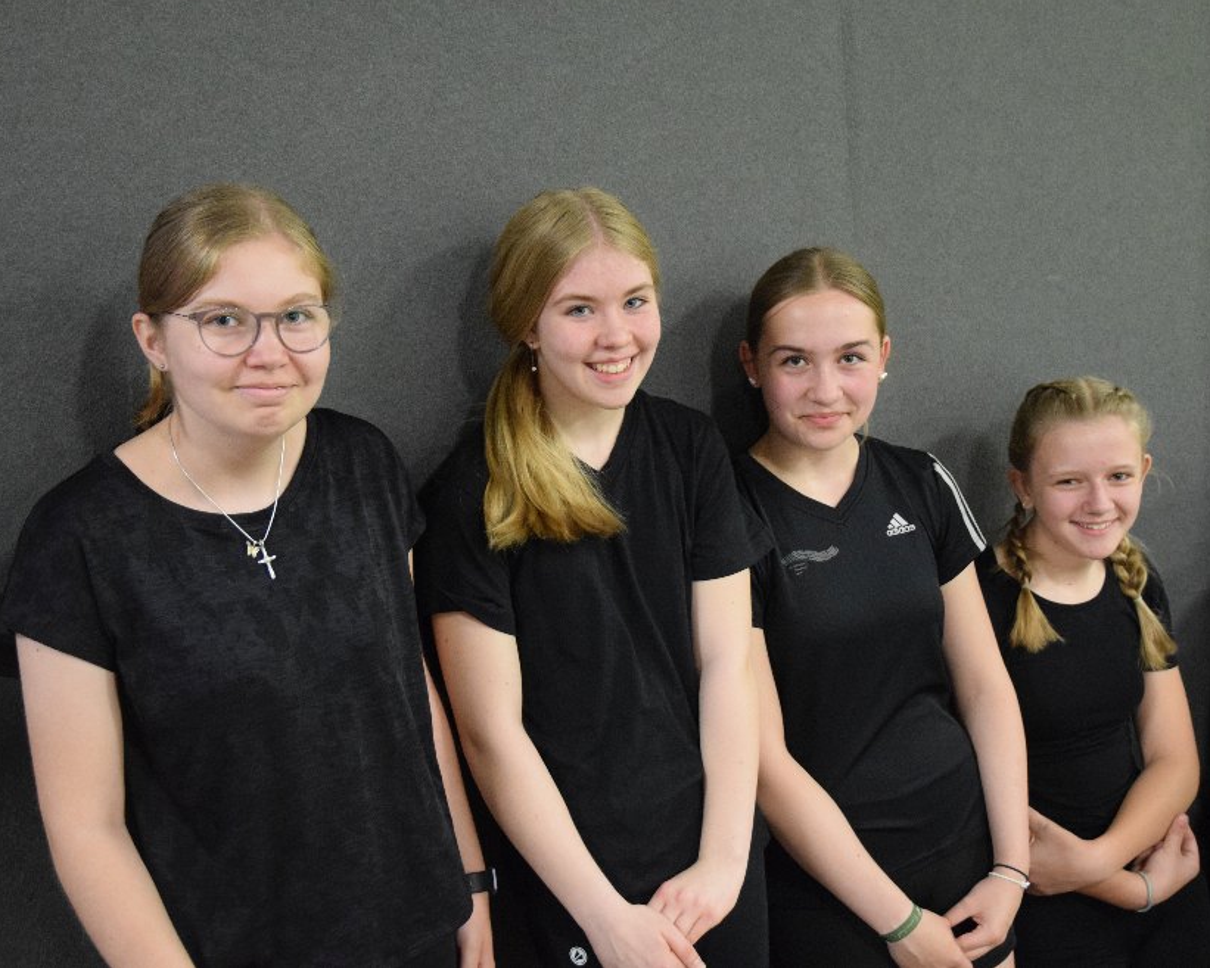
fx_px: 1719
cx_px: 610
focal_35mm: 48
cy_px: 478
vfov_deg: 31.5
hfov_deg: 38.8
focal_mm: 28
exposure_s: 1/100
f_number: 3.2
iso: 3200
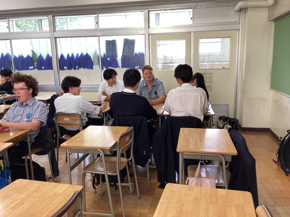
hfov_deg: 58.4
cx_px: 145
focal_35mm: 31
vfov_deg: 45.4
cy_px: 108
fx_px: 260
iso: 64
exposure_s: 1/50
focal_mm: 3.3
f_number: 2.4
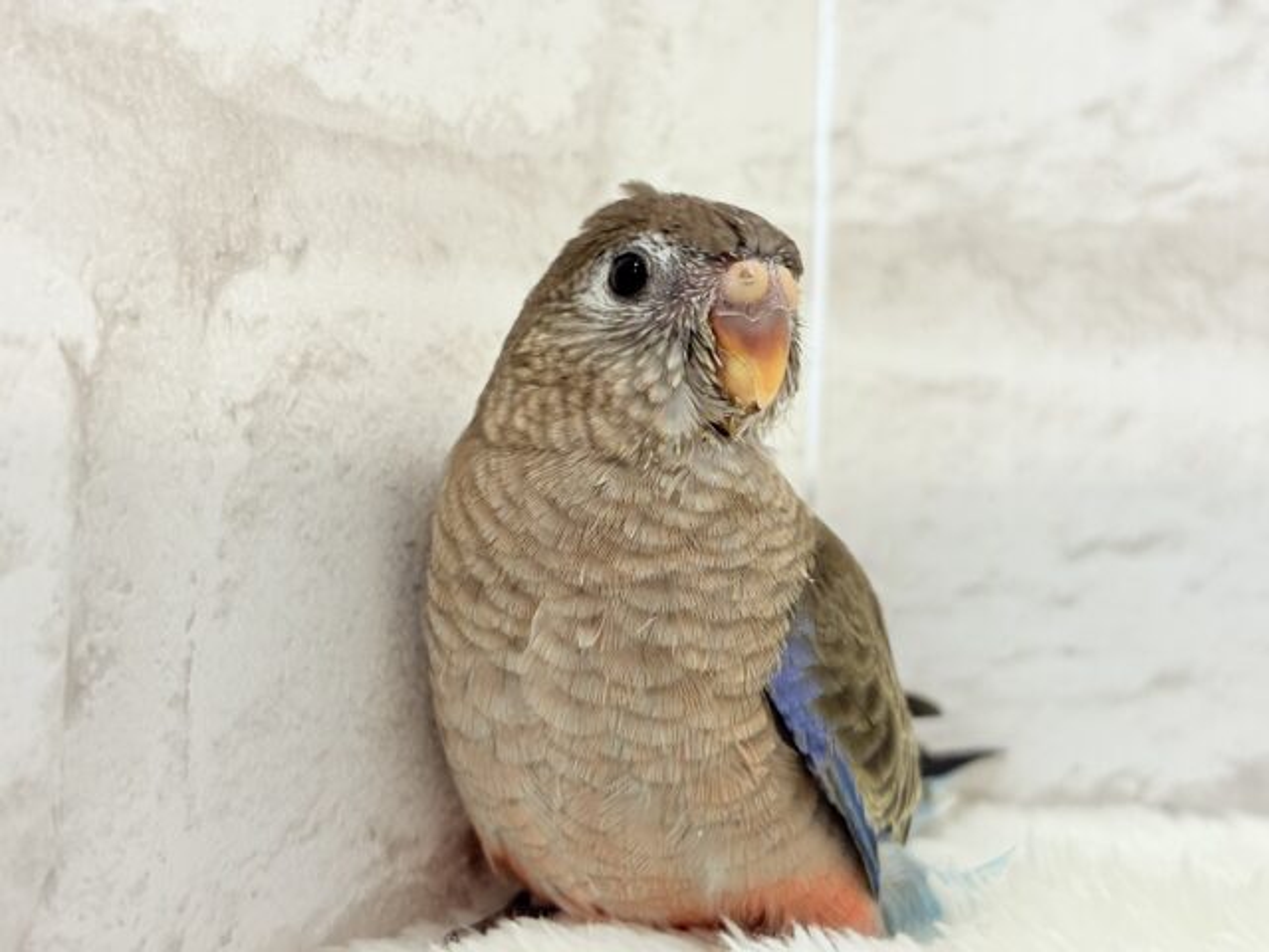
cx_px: 634
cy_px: 476
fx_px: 1906
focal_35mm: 52
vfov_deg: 28.0
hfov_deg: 36.8
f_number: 1.6
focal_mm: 5.96
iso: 125
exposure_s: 1/100
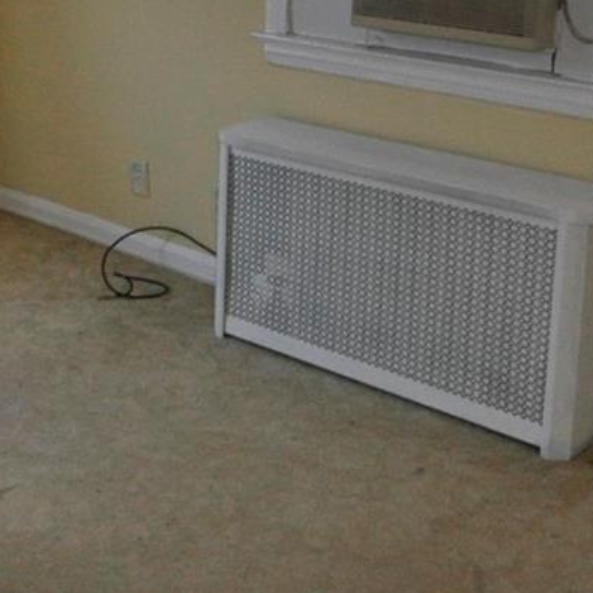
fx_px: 1279
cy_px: 48
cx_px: -213
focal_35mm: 66
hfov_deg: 22.8
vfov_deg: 25.2
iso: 800
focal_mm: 10
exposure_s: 1/60
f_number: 3.5
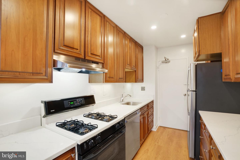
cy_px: 80
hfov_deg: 96.7
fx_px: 107
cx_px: 120
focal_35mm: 16
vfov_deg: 73.7
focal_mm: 16
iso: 1250
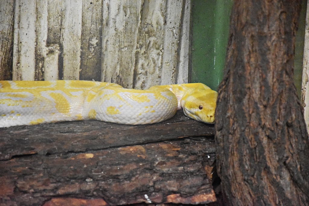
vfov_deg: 7.0
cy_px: 103
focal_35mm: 195
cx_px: 154
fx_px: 1674
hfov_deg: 10.5
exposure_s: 1/125
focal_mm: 130
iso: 12800
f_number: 5.6
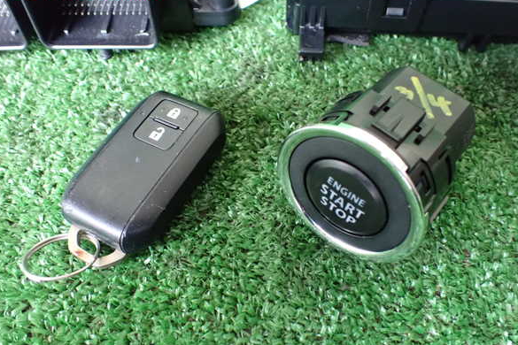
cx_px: 259
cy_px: 179
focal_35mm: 32
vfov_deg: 41.1
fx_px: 460
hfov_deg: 58.7
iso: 1250
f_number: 2.3
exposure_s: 1/30
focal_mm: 5.4
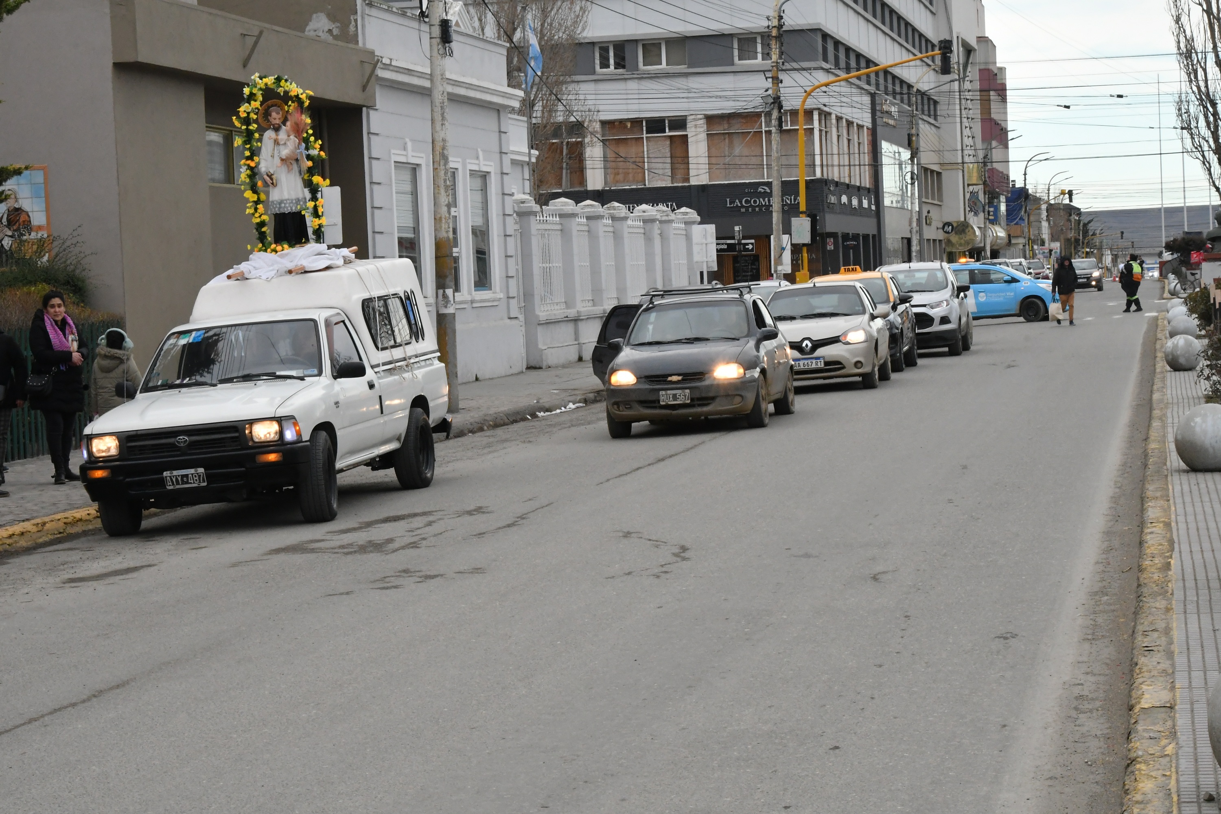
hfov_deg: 26.0
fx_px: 2645
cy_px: 407
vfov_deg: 17.5
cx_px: 610
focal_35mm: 78
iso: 2000
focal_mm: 52
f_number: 20
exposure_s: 1/200
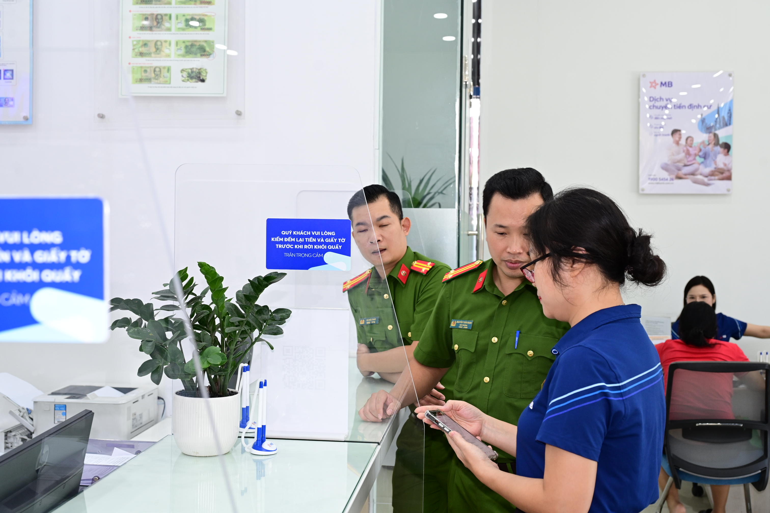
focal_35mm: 44
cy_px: 256
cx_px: 385
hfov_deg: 44.5
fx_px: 941
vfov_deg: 30.5
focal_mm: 44
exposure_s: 1/125
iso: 1000
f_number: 5.6
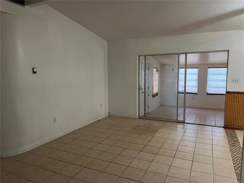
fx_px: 183
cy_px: 92
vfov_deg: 53.0
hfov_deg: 67.3
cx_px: 122
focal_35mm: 26
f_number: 1.6
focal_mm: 5.1
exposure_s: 1/60
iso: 200
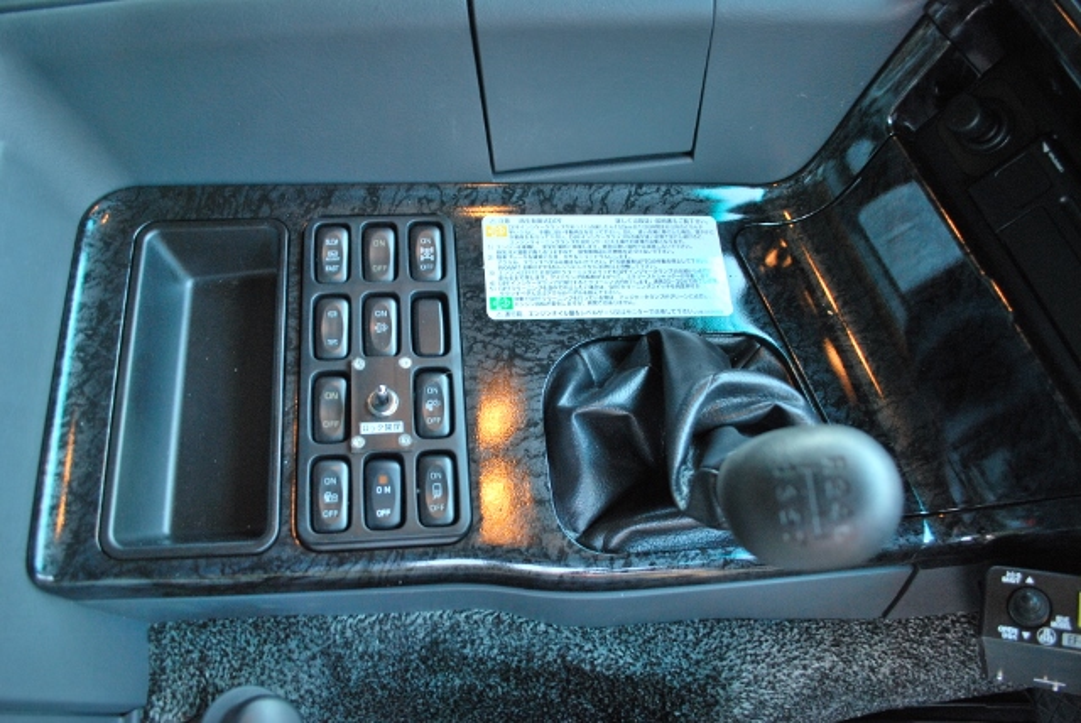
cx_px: 540
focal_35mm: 27
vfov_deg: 48.0
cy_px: 362
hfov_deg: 67.3
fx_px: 811
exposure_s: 1/20
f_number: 3.5
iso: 400
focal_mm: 18
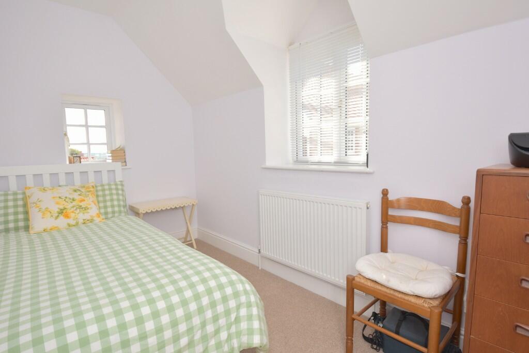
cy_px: 176
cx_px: 264
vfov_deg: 67.4
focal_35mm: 18
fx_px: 265
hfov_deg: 90.0
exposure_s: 1/200
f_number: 5
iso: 160
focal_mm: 12
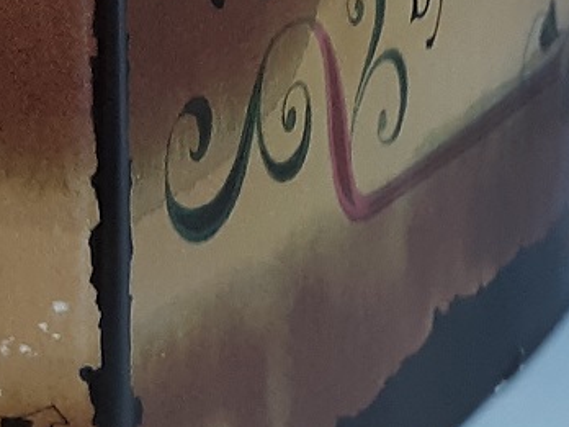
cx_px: 7
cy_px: -483
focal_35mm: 166
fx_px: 2729
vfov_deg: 8.4
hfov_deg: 11.8
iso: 64
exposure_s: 1/40
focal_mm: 3.7
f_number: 1.7
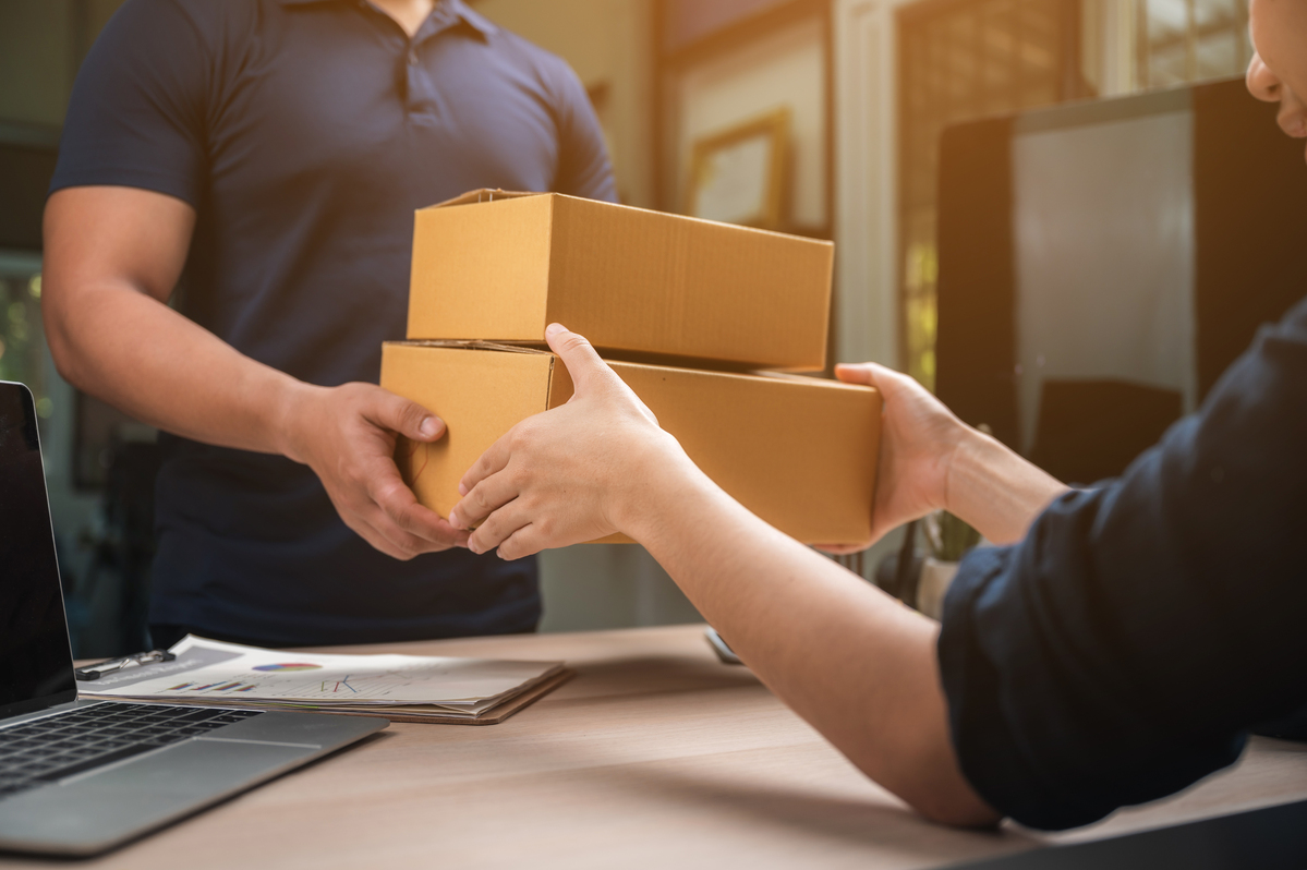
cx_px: 654
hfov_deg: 50.7
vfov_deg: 35.0
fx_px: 1379
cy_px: 435
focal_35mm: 38
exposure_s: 1/80
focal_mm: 38
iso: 200
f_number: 2.8
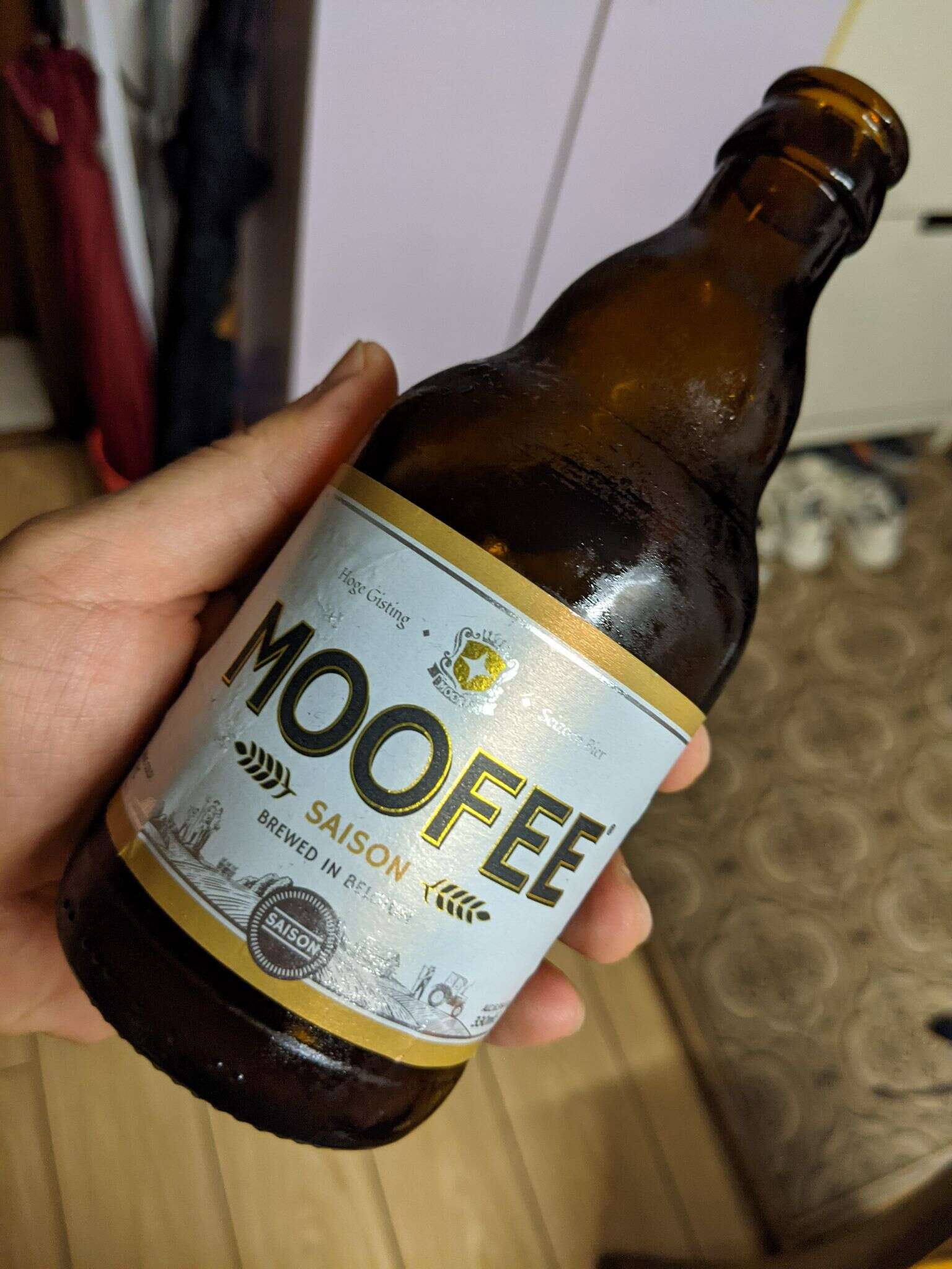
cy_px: 634
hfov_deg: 51.4
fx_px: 990
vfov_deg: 65.3
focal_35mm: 27
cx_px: 476
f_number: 1.73
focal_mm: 4.38
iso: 288
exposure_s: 1/47.5
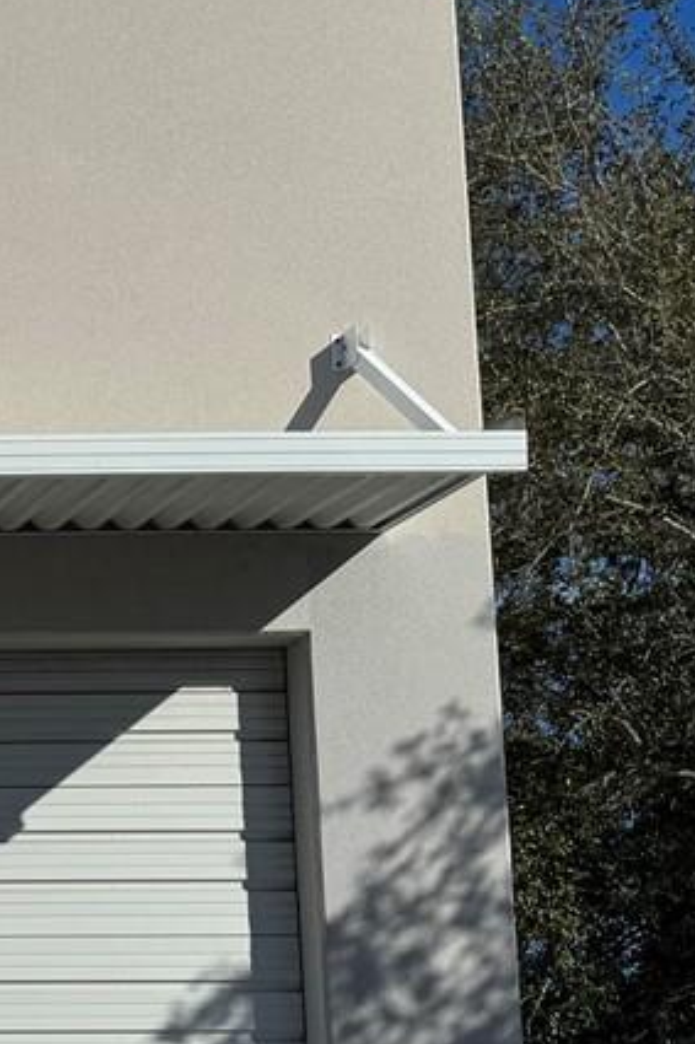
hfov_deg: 12.7
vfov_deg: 21.2
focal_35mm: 94
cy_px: 970
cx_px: -715
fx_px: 2724
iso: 80
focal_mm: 6.76
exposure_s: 1/12346
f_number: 1.78
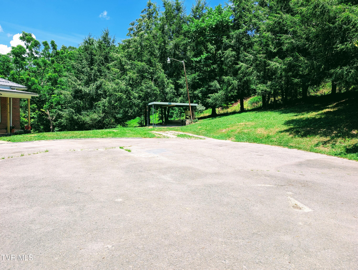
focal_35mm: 24
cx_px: 179
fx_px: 249
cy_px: 135
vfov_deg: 56.9
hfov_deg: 71.5
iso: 20
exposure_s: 1/696
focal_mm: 6.9
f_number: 1.68
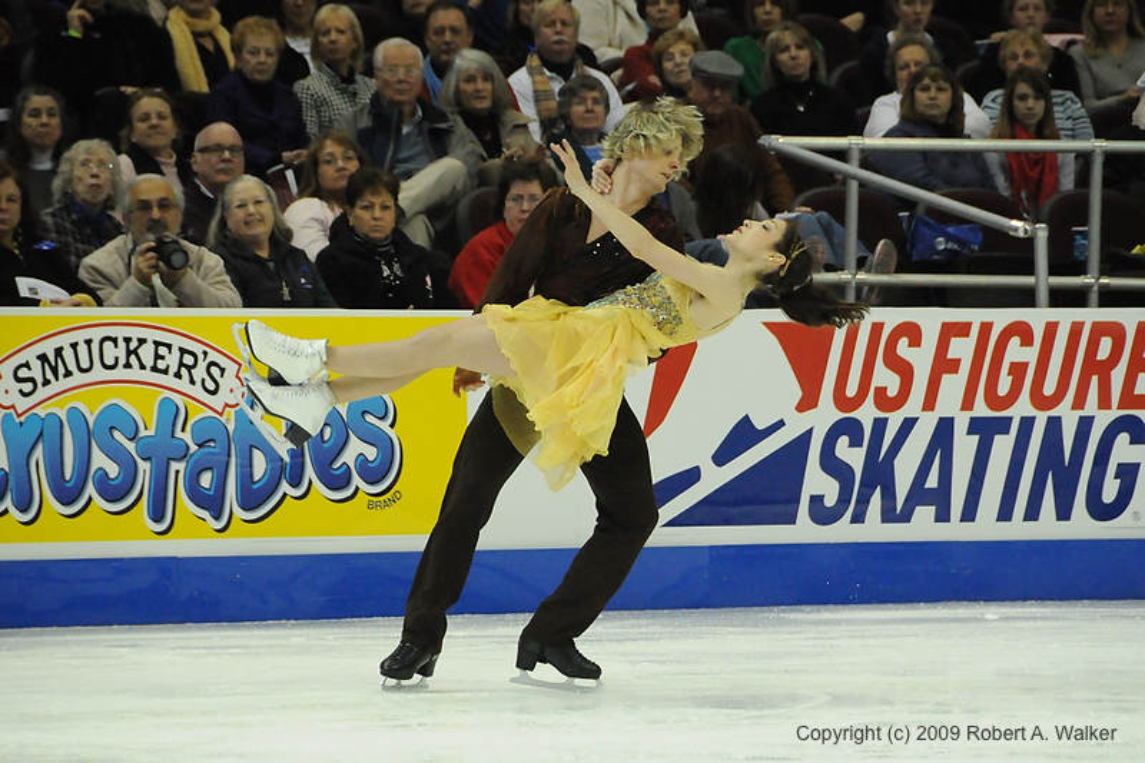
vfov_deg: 4.6
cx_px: 572
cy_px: 382
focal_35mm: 300
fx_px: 9539
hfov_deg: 6.9
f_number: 5.6
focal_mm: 200
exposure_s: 1/800
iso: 3200
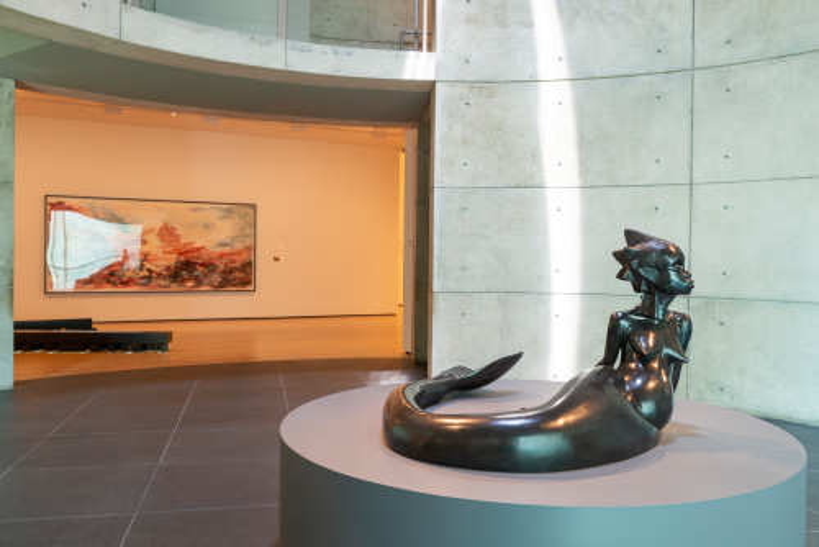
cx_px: 410
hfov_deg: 58.7
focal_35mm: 32
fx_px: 728
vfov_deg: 41.2
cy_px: 274
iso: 400
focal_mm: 32
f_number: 8
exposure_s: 1/8
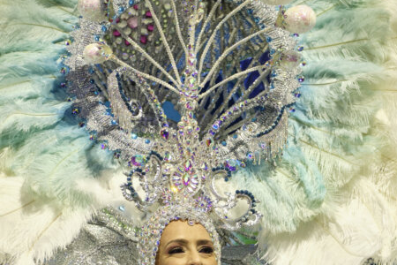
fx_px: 3253
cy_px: 232
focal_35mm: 295
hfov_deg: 7.0
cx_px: 233
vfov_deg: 4.7
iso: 1250
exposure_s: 1/640
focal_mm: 110.6
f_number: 2.8
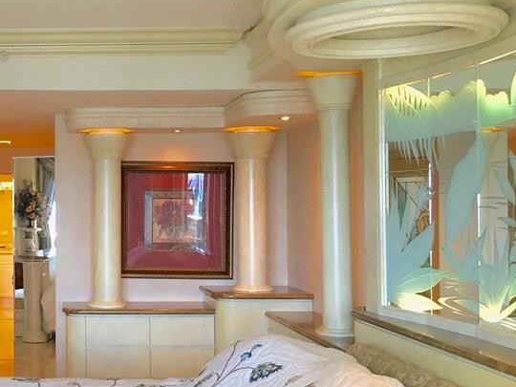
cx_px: 46
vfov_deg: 26.6
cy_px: 194
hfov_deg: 33.0
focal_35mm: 55
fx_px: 820
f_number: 2.2
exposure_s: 1/30
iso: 40
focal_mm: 4.15
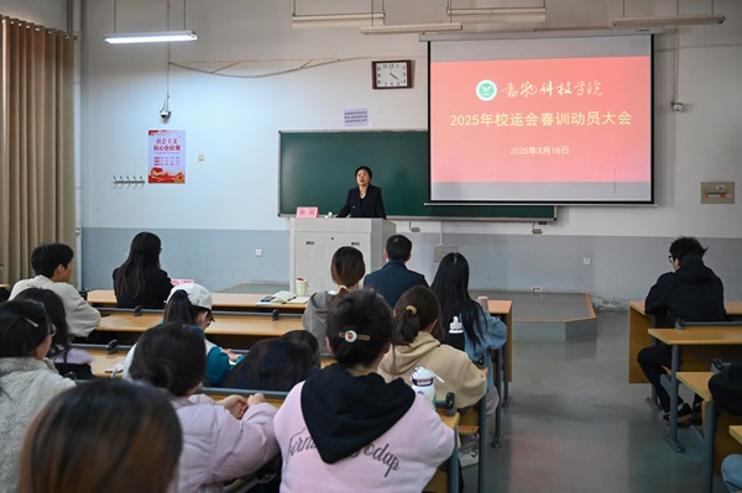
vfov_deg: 42.3
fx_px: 638
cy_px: 246
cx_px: 371
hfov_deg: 60.3
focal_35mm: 31
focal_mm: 31
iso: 6400
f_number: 4
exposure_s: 1/200
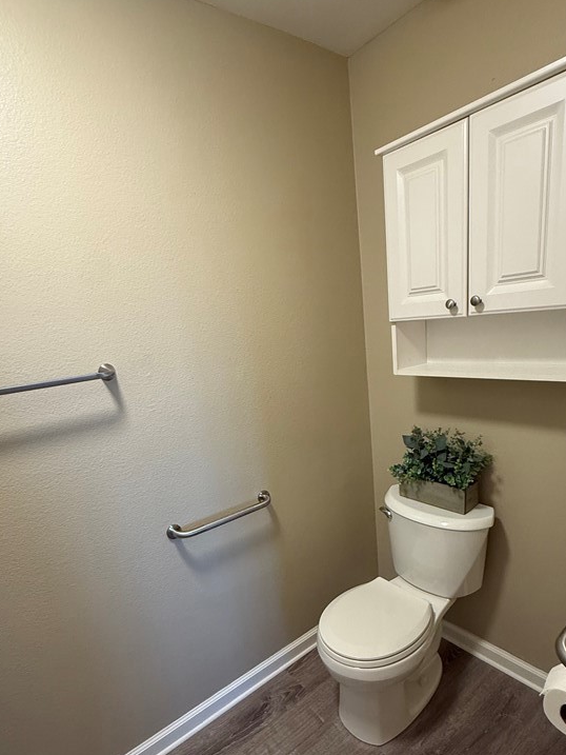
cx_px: 296
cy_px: 440
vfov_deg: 81.1
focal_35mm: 20
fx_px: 436
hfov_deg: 66.0
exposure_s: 1/60
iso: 200
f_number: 2.2
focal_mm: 2.22
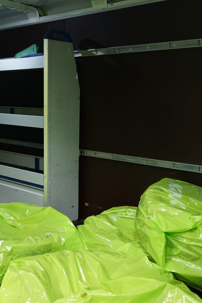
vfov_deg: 44.5
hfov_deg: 29.7
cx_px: 37
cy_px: 152
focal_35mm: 44
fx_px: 370
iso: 640
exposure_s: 1/30
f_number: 4
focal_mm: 29
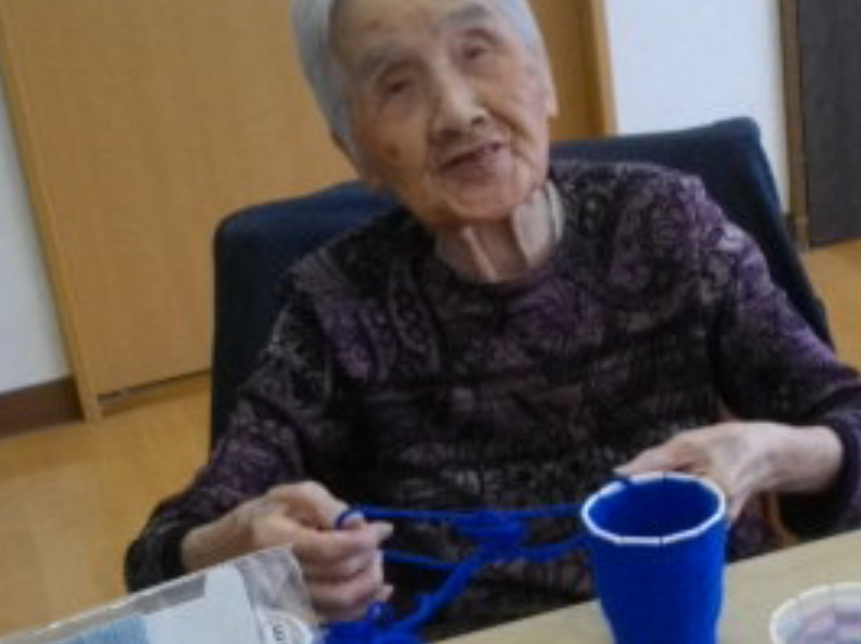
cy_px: 621
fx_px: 1863
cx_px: 601
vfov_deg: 19.1
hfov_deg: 25.8
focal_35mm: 75
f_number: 2.9
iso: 200
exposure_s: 1/80
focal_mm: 5.7
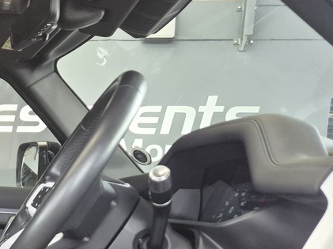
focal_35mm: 56
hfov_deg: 29.7
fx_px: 538
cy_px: 265
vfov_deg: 24.5
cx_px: -61
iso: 1000
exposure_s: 1/100
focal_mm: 5.4
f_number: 1.8
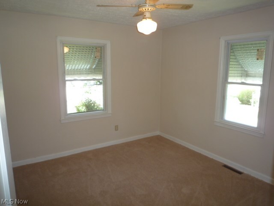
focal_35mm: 25
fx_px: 198
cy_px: 103
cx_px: 137
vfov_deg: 54.9
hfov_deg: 69.4
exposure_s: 1/30
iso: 100
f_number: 2.8
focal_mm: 4.4
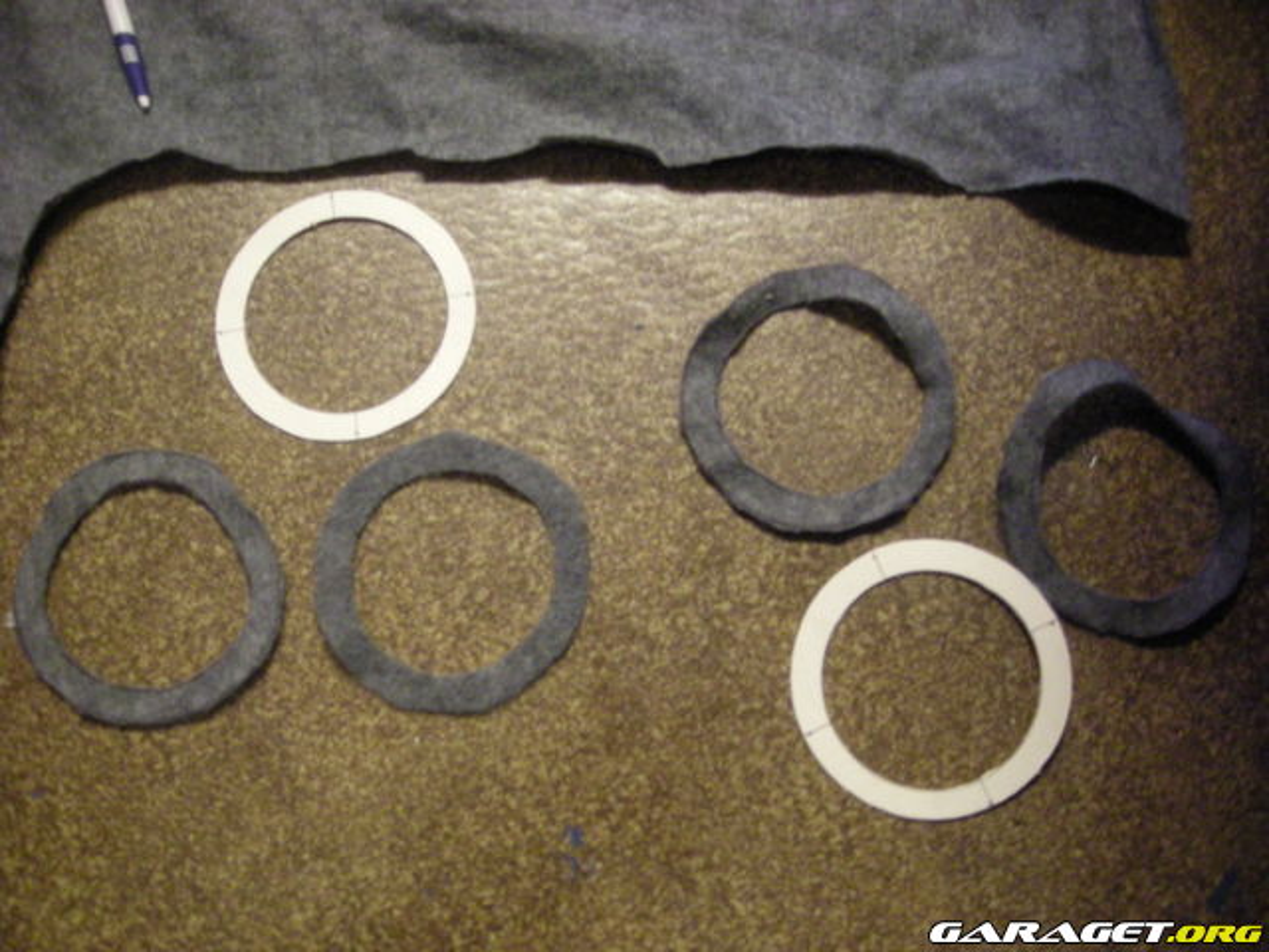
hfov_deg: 52.6
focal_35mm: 35
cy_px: 476
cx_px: 634
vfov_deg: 40.7
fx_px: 1283
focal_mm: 5.7
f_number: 2.8
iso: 400
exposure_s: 1/9.6
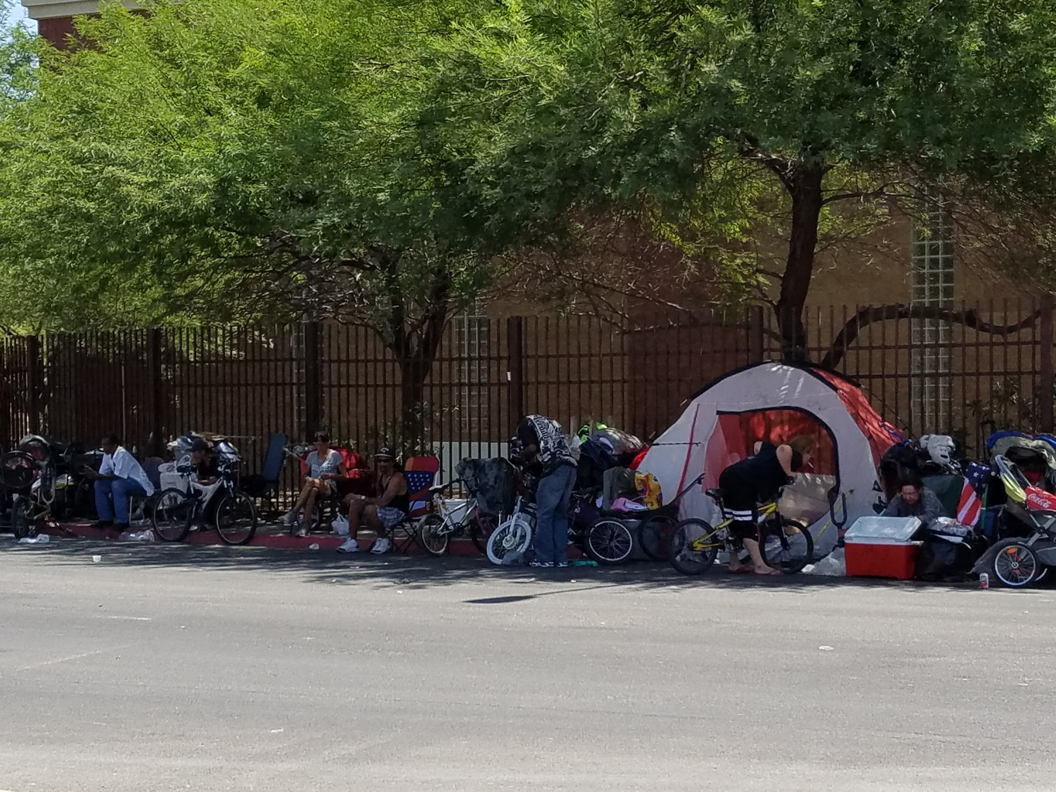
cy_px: 396
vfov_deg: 53.1
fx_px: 793
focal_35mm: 26
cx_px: 528
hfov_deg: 67.3
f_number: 1.7
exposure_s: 1/1560
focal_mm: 4.2
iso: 50
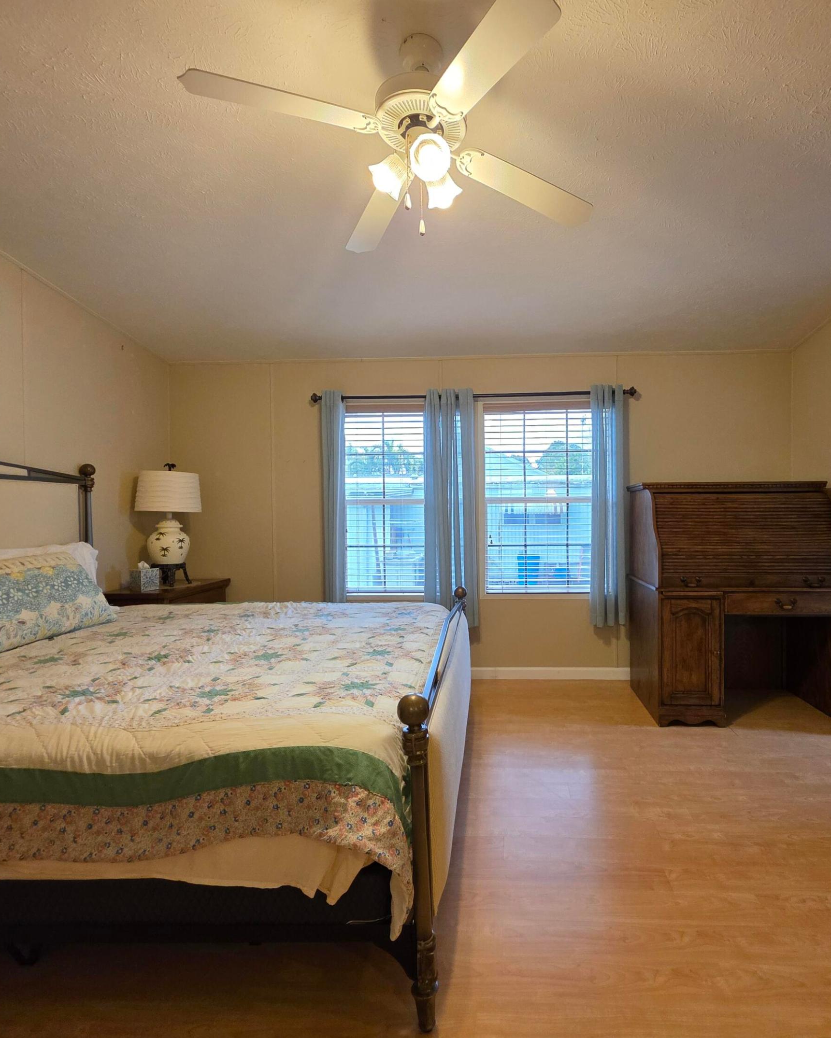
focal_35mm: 17
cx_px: 481
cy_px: 521
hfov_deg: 76.4
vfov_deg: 89.6
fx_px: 523
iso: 320
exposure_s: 1/120
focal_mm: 2.2
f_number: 1.9
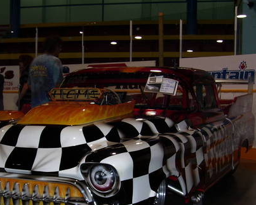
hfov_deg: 30.8
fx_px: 463
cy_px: 136
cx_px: 97
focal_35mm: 61
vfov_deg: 24.9
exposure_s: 1/60
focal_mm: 7
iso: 80
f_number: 3
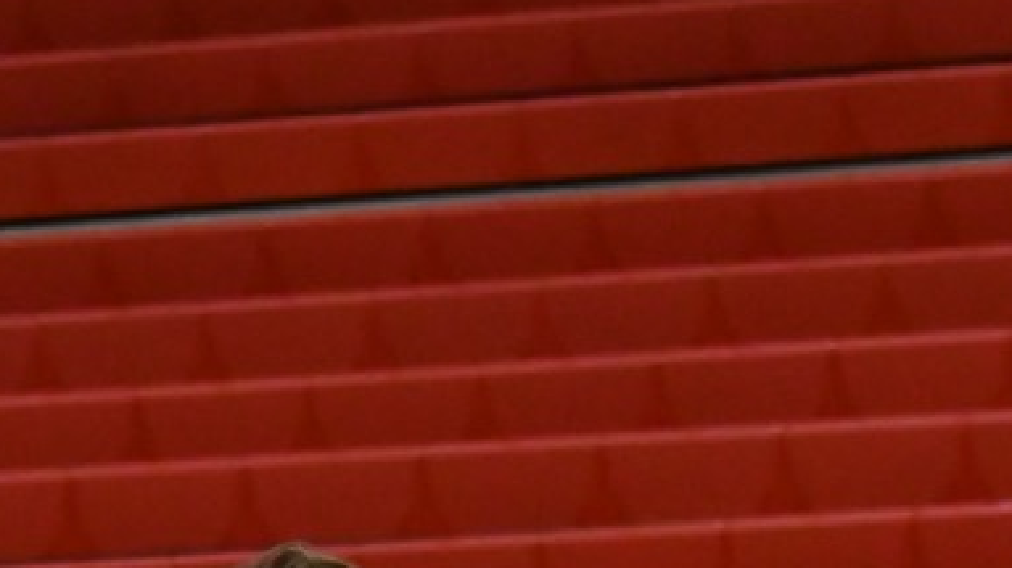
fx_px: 9253
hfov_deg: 6.2
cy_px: 948
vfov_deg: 3.5
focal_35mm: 345
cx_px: -206
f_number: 2.8
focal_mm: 70
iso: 5000
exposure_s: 1/2000
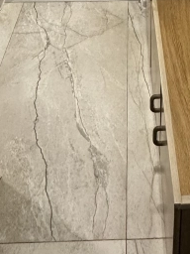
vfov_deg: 24.2
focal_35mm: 59
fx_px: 432
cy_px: -144
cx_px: 145
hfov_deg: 24.5
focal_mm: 2.22
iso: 250
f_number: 2.2
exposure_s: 1/50
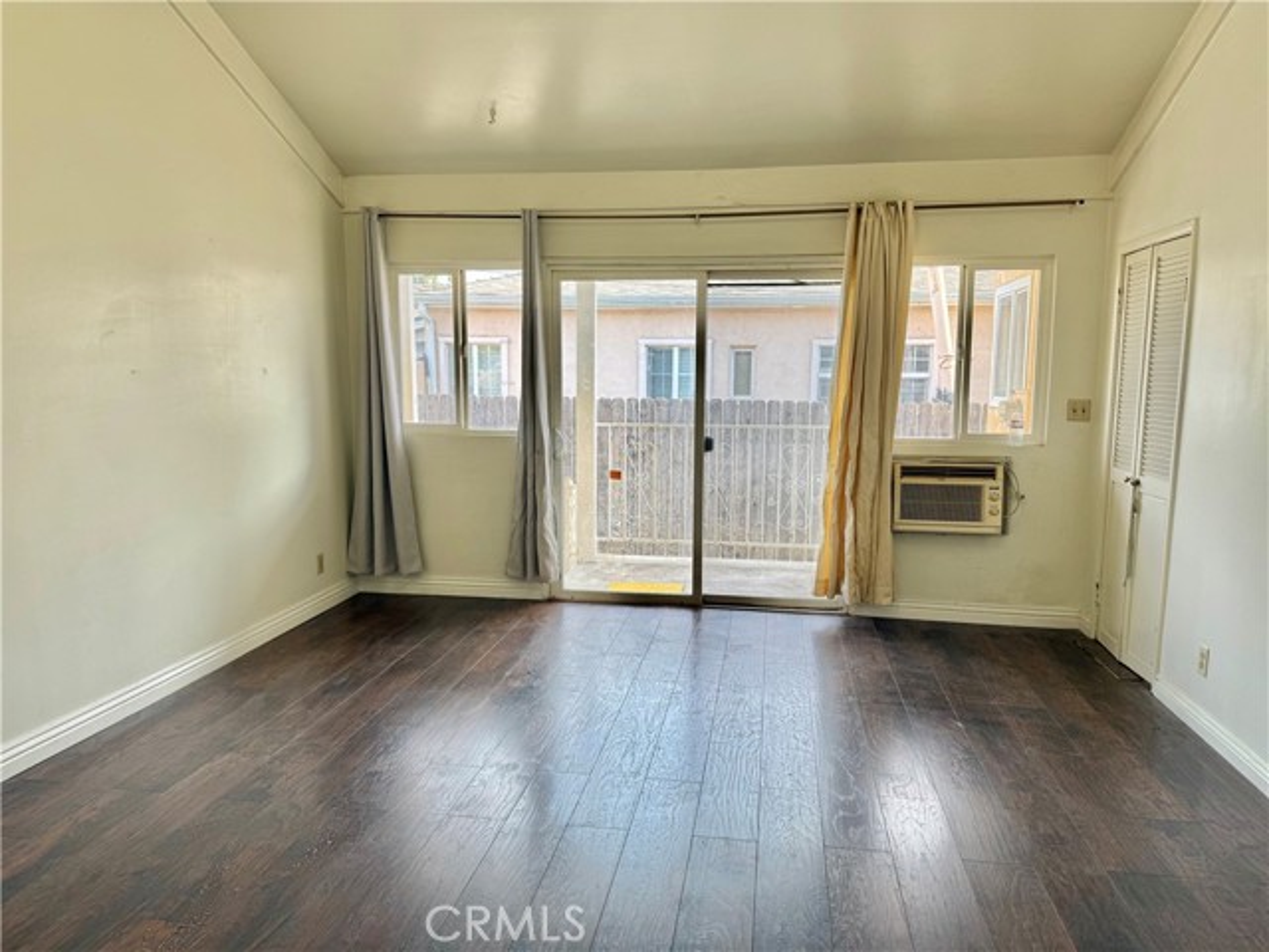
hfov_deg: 71.6
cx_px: 634
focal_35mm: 24
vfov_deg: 56.8
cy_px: 476
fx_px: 880
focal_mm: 6.76
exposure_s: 1/127
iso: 80
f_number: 1.78
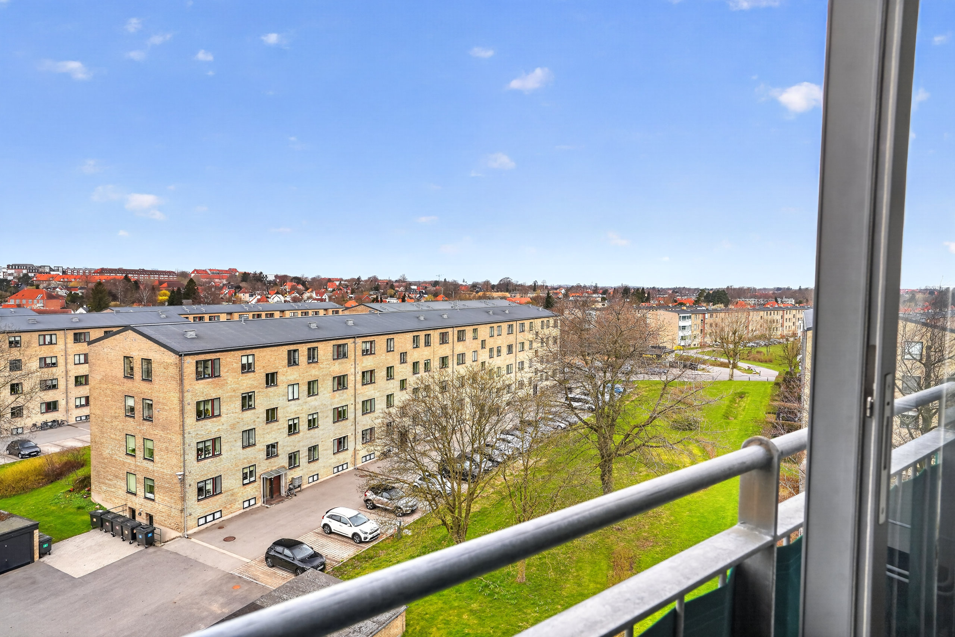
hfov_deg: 78.6
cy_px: 318
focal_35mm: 22
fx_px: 583
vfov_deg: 57.2
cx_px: 478
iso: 400
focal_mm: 22
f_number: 8
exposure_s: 1/100
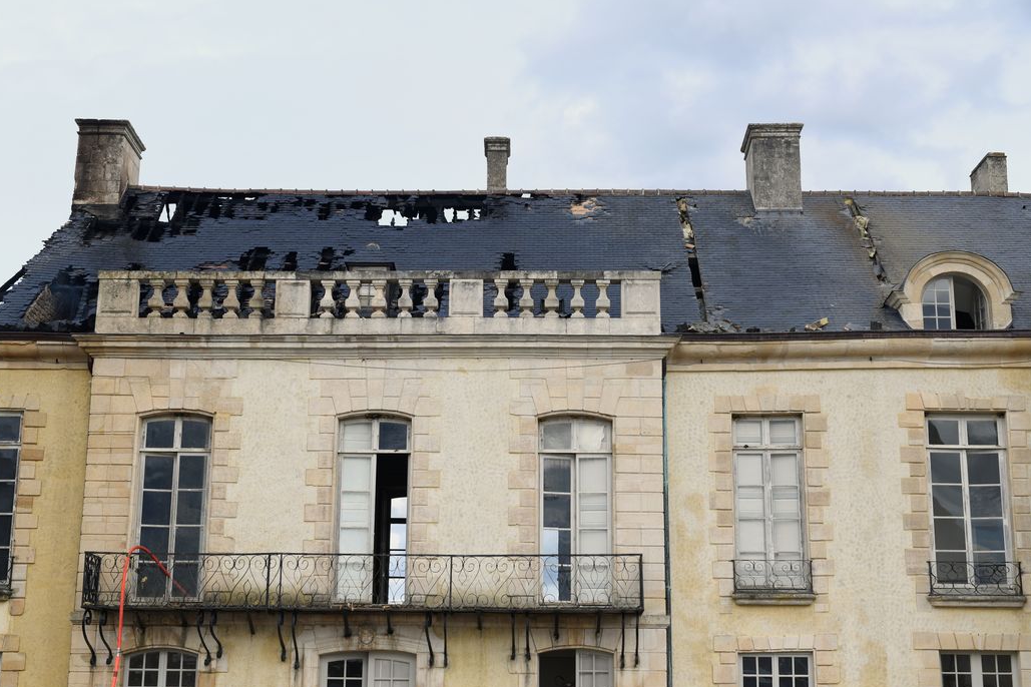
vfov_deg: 26.5
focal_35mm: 51
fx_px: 1460
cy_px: 347
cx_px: 513
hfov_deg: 38.9
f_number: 6.3
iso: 64
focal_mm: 50
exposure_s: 1/200
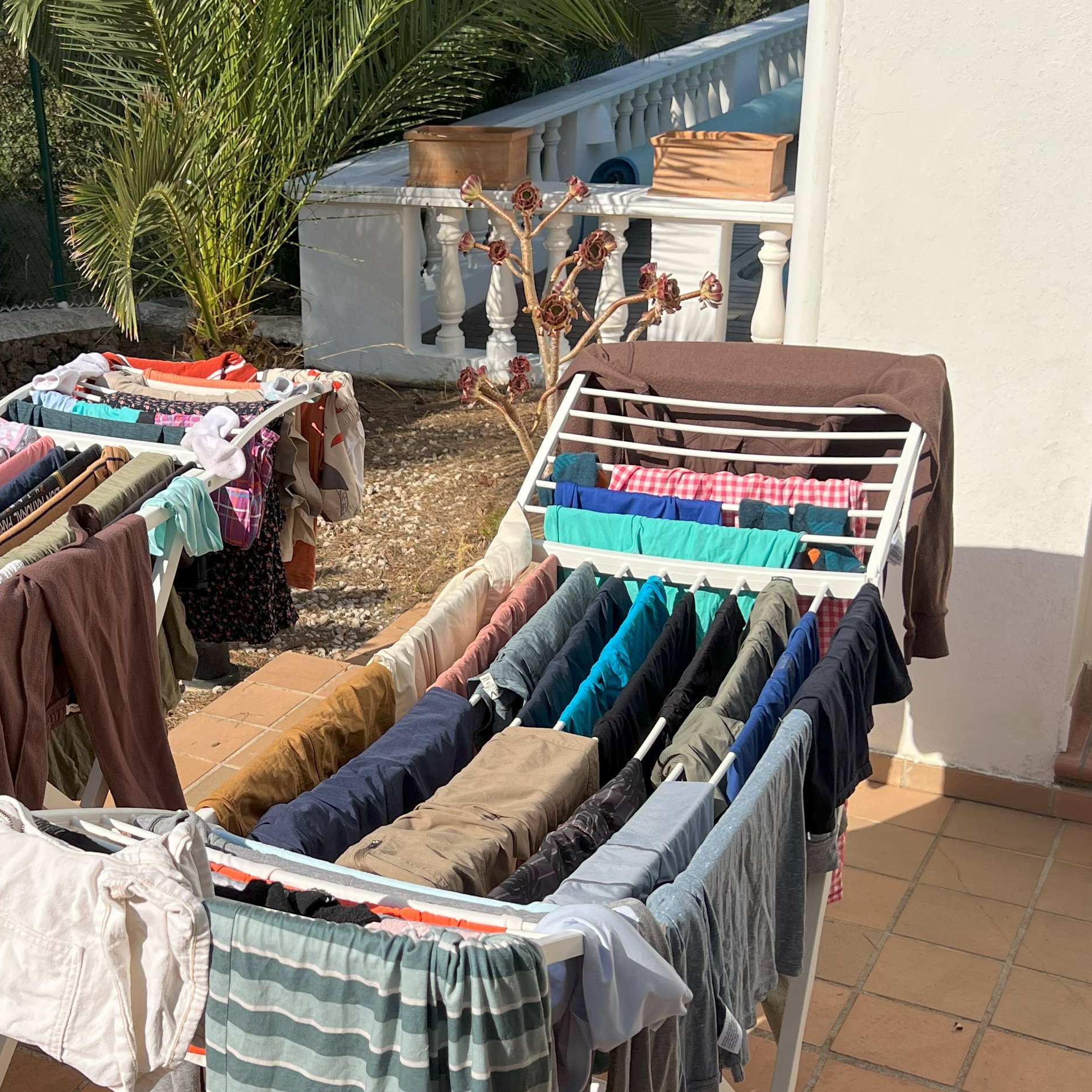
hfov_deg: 33.8
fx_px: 1749
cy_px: 624
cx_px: 244
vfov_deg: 34.6
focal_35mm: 49
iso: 50
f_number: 1.5
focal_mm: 5.7
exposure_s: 1/3831
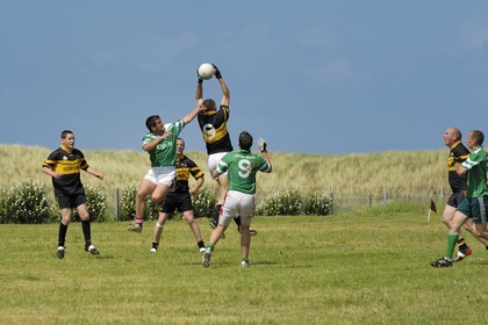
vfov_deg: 4.6
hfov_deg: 6.9
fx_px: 4066
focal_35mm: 300
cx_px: 244
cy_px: 162
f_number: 6.7
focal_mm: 200
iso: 100
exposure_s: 1/640
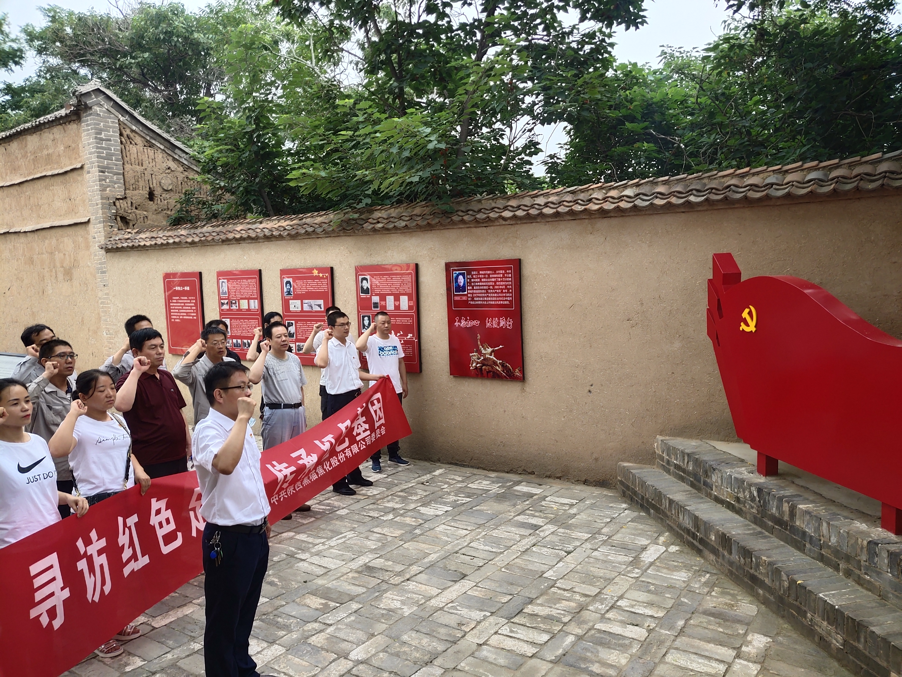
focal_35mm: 30
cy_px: 338
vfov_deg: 46.8
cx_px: 451
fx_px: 782
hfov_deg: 60.0
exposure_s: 1/100
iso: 65
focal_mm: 4.35
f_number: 1.8
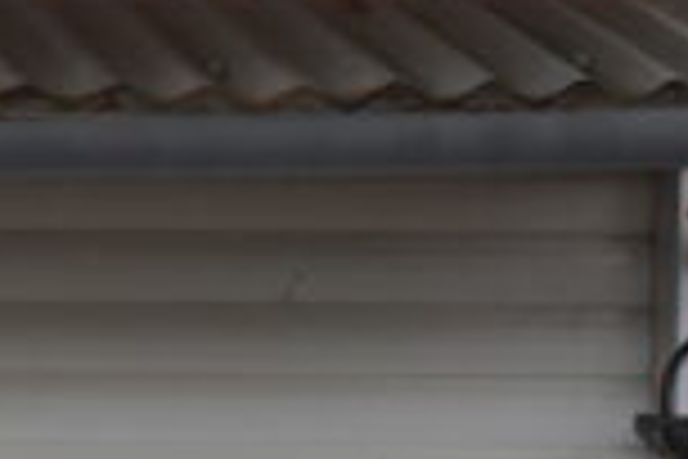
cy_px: 1226
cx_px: -1232
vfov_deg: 6.2
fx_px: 4019
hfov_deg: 8.5
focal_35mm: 210
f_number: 4.5
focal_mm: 21
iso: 100
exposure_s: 1/250
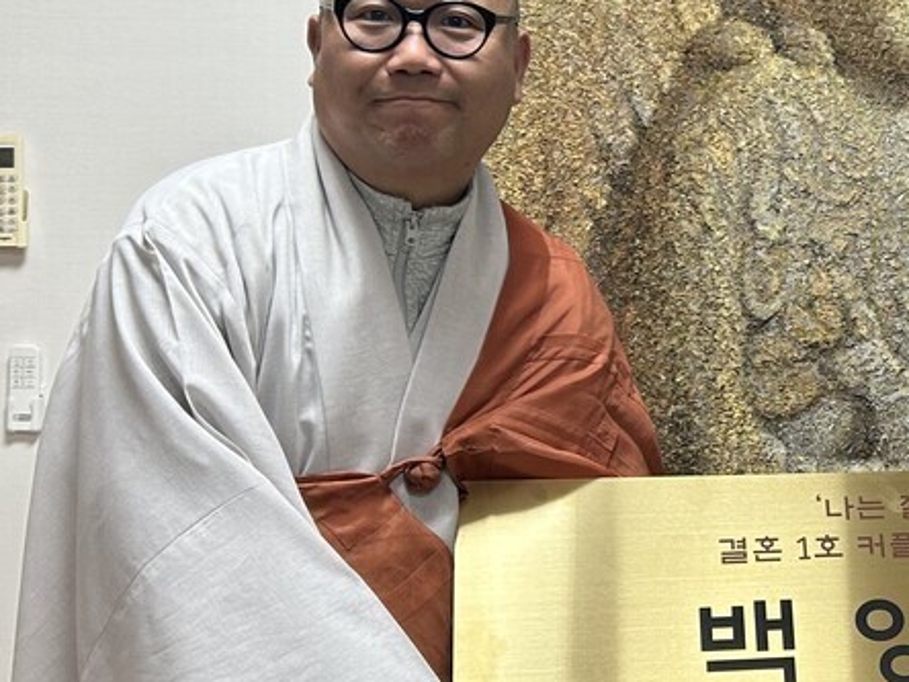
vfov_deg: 19.6
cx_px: 964
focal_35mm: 75
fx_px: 1969
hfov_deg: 24.5
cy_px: 258
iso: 64
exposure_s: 1/60
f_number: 1.5
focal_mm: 5.7
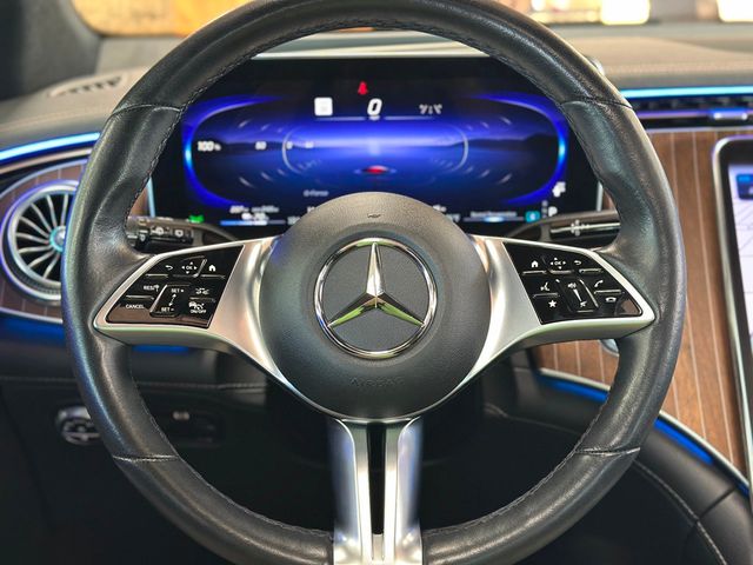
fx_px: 1044
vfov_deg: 30.3
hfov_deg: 39.7
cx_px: 376
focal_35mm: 48
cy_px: 282
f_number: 1.78
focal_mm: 6.86
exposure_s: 1/40
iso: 320
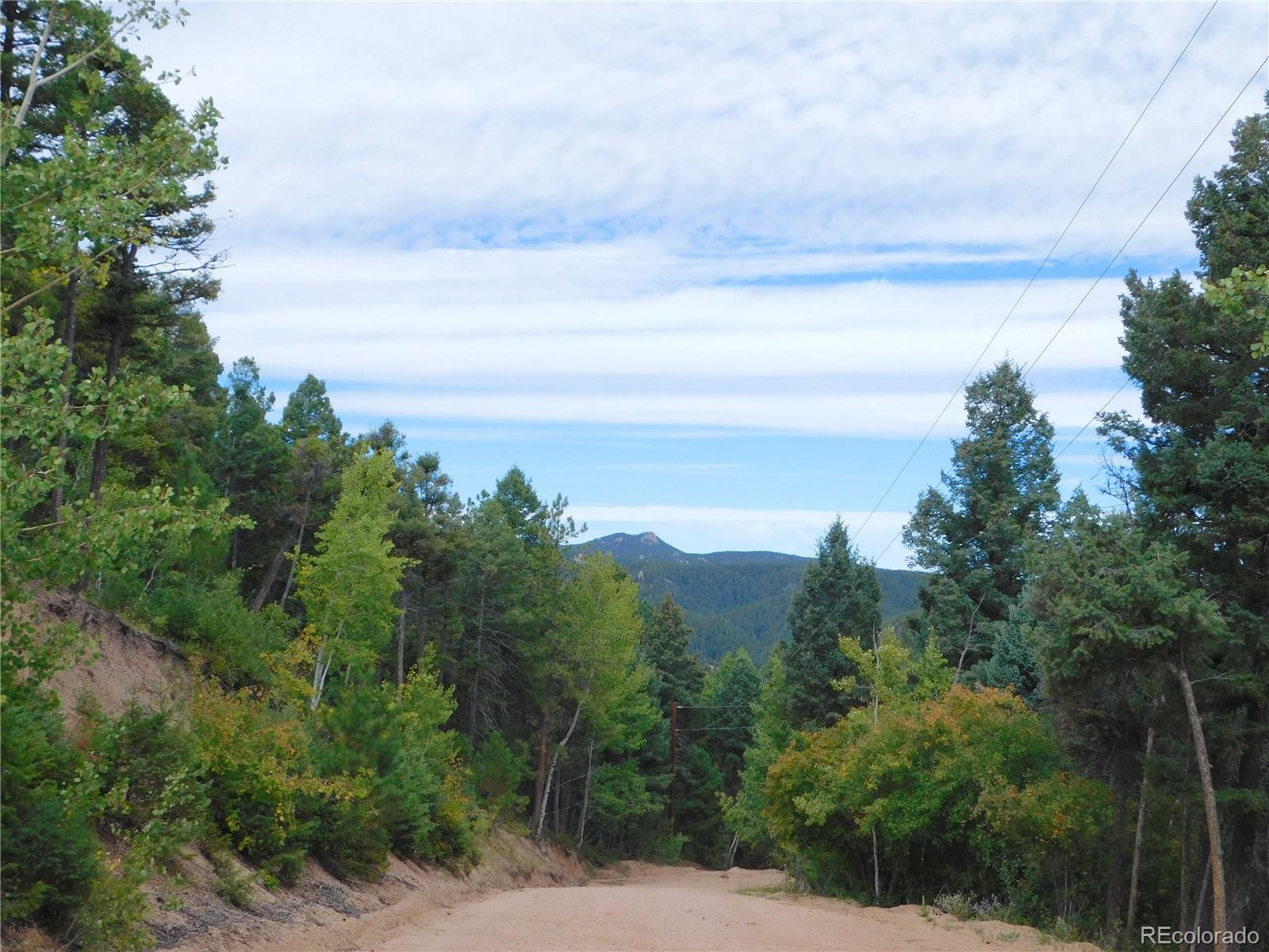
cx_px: 634
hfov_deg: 46.8
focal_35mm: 40
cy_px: 476
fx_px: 1466
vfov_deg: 36.0
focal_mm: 7.1
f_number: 3.6
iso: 125
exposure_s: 1/1000
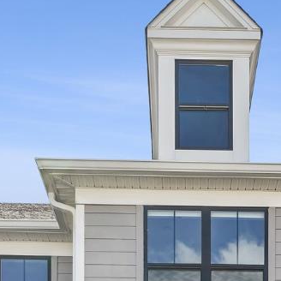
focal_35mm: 72
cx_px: 200
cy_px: 395
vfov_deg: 21.2
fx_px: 657
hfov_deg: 24.0
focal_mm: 18.4
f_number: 10
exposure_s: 1/100
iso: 125
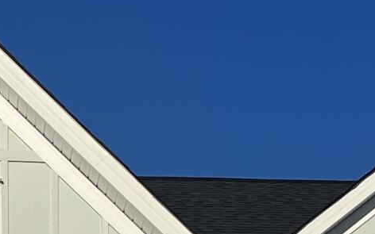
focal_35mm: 175
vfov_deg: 7.3
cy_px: 428
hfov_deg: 11.9
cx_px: 32
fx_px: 1788
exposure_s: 1/11905
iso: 50
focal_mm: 5.1
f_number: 1.6
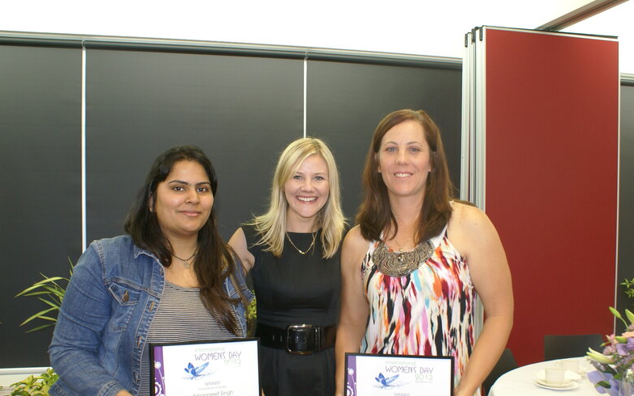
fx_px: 605
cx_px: 315
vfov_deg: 36.0
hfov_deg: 55.3
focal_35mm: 35
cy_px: 249
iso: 400
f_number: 5.6
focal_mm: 18
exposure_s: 1/15
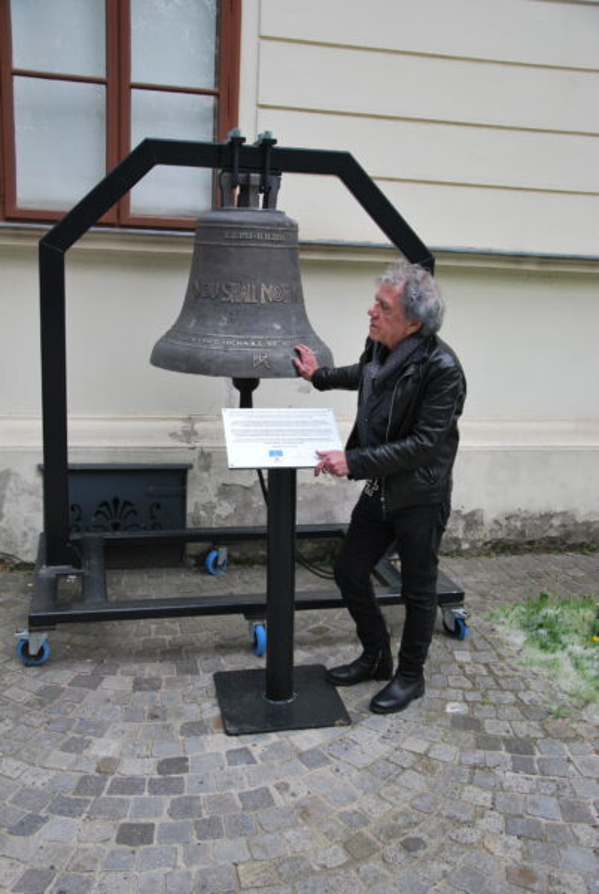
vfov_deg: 53.1
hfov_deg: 37.0
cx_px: 300
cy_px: 447
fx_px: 895
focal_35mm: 36
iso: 200
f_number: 4.5
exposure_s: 1/80
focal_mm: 24
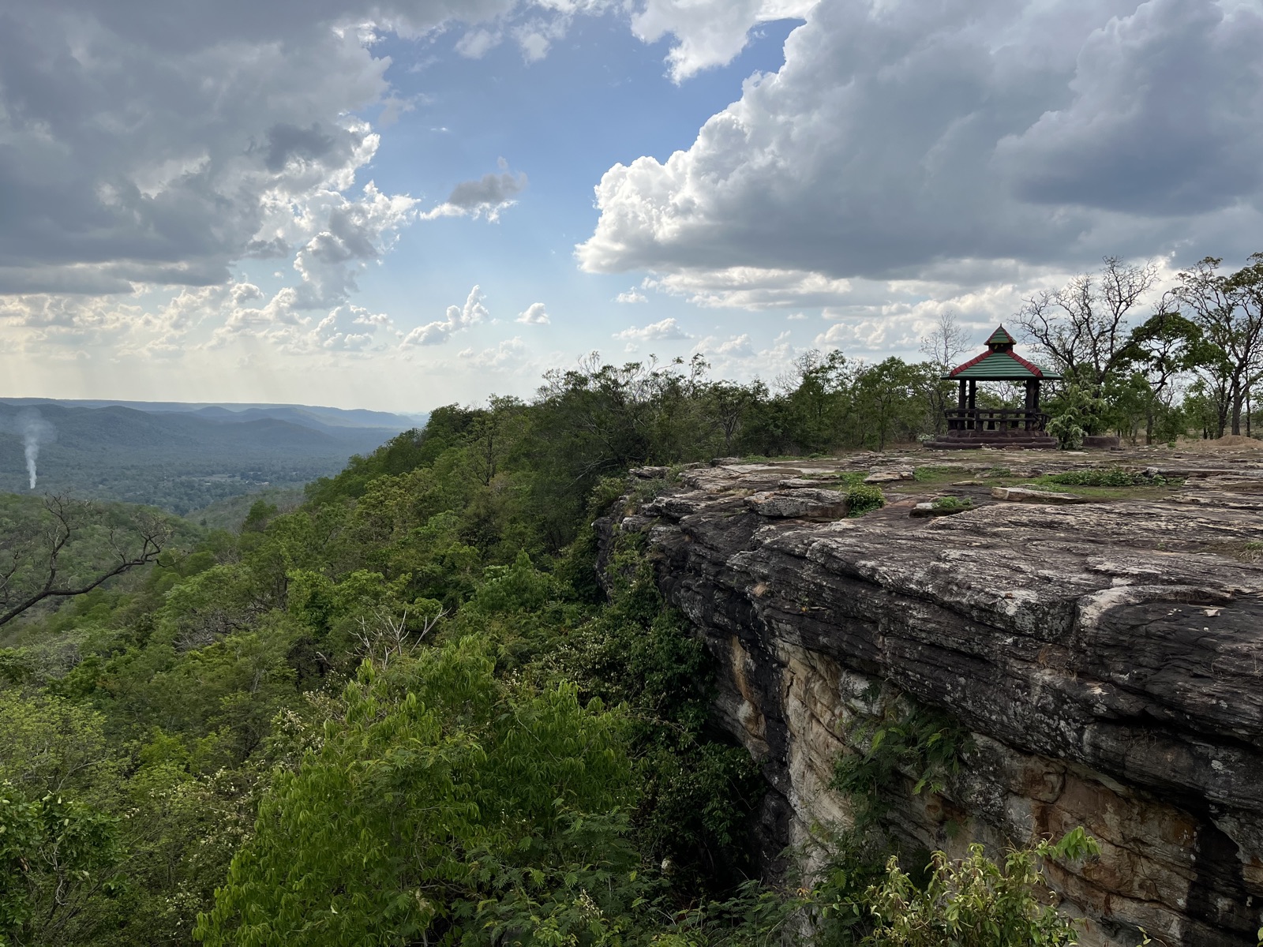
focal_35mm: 26
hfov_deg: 67.3
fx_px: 949
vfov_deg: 53.1
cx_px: 632
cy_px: 474
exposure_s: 1/3623
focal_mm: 5.1
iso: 50
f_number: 1.6
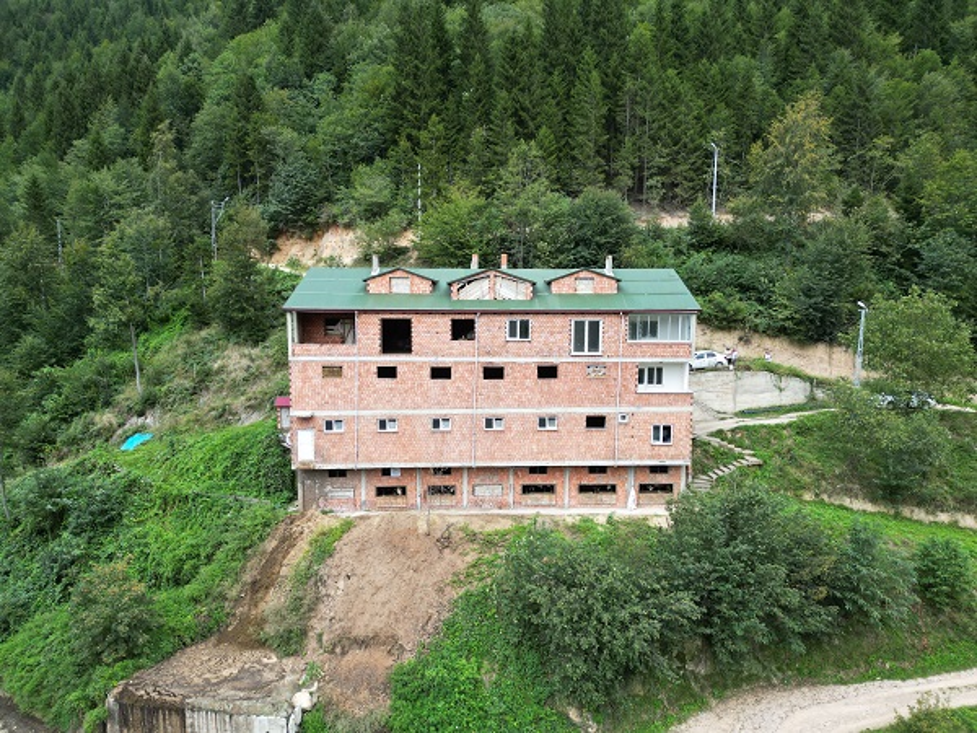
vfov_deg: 56.8
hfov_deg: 71.6
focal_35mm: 24
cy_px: 366
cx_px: 488
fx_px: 677
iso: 130
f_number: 1.7
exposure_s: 1/640
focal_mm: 6.72
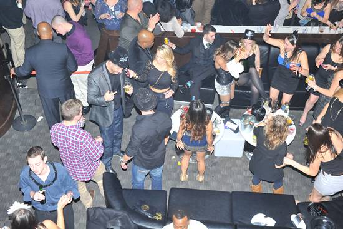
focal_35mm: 48
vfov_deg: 28.0
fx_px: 457
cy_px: 114
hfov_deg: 41.1
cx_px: 172
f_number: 10
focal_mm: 48
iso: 4000
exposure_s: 1/100
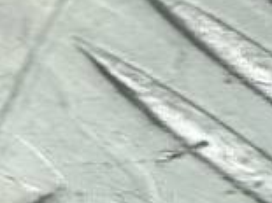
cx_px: -563
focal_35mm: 165
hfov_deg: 9.3
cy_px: -301
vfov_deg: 8.2
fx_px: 1296
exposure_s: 1/50
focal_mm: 4.6
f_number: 1.8
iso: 50
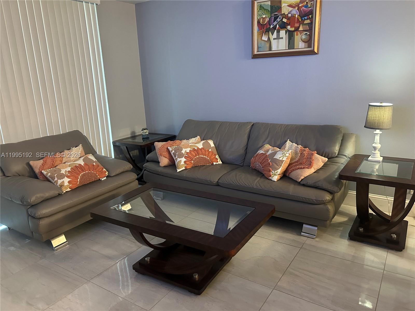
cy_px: 156
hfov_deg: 67.3
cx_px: 208
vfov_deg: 53.1
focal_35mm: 26
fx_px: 312
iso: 500
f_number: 1.5
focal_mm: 5.7
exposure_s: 1/40
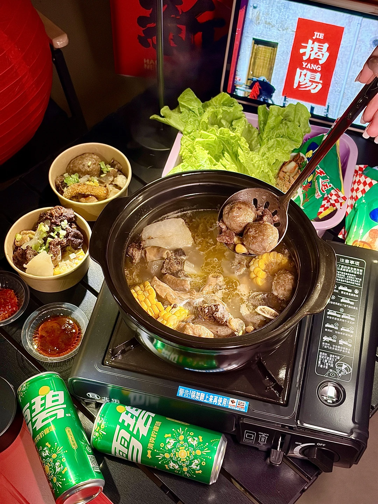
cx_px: 189
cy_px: 252
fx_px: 757
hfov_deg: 28.0
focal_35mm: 52
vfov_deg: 36.8
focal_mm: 5.96
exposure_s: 1/40
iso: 160
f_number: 1.6
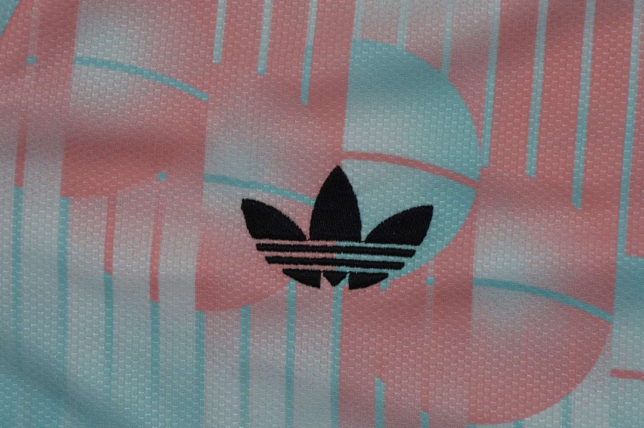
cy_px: 214
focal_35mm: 158
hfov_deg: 13.1
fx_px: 2815
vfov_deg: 8.7
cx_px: 322
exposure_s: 1/160
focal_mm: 105
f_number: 14
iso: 400
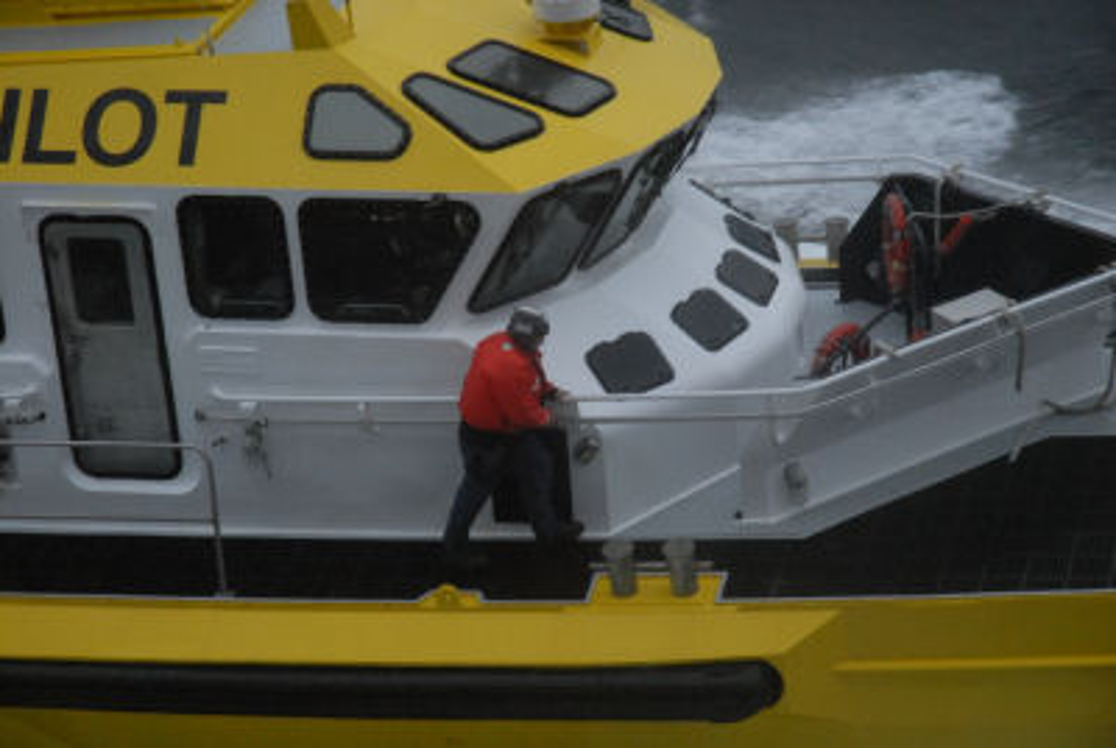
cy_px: 374
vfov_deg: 13.1
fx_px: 3260
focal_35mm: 105
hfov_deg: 19.4
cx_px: 558
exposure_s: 1/125
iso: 1250
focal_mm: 70
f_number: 5.6
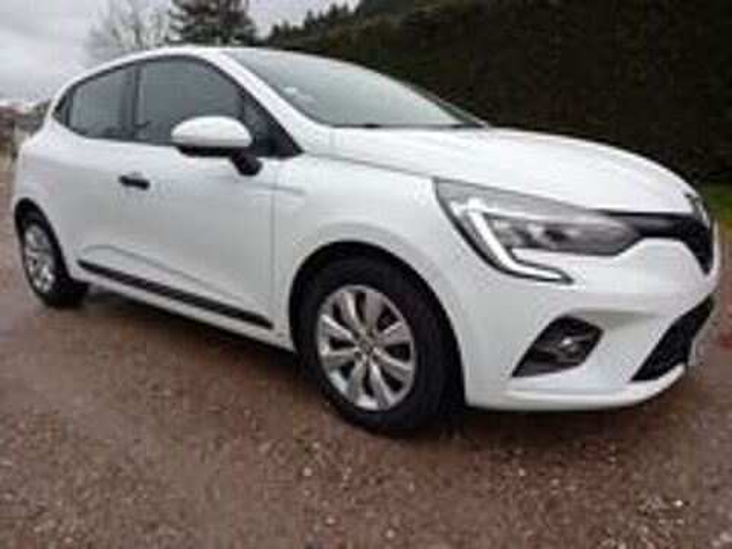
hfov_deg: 69.4
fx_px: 529
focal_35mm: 25
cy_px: 274
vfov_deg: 54.9
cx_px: 366
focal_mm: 4.6
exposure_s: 1/60
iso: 32
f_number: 2
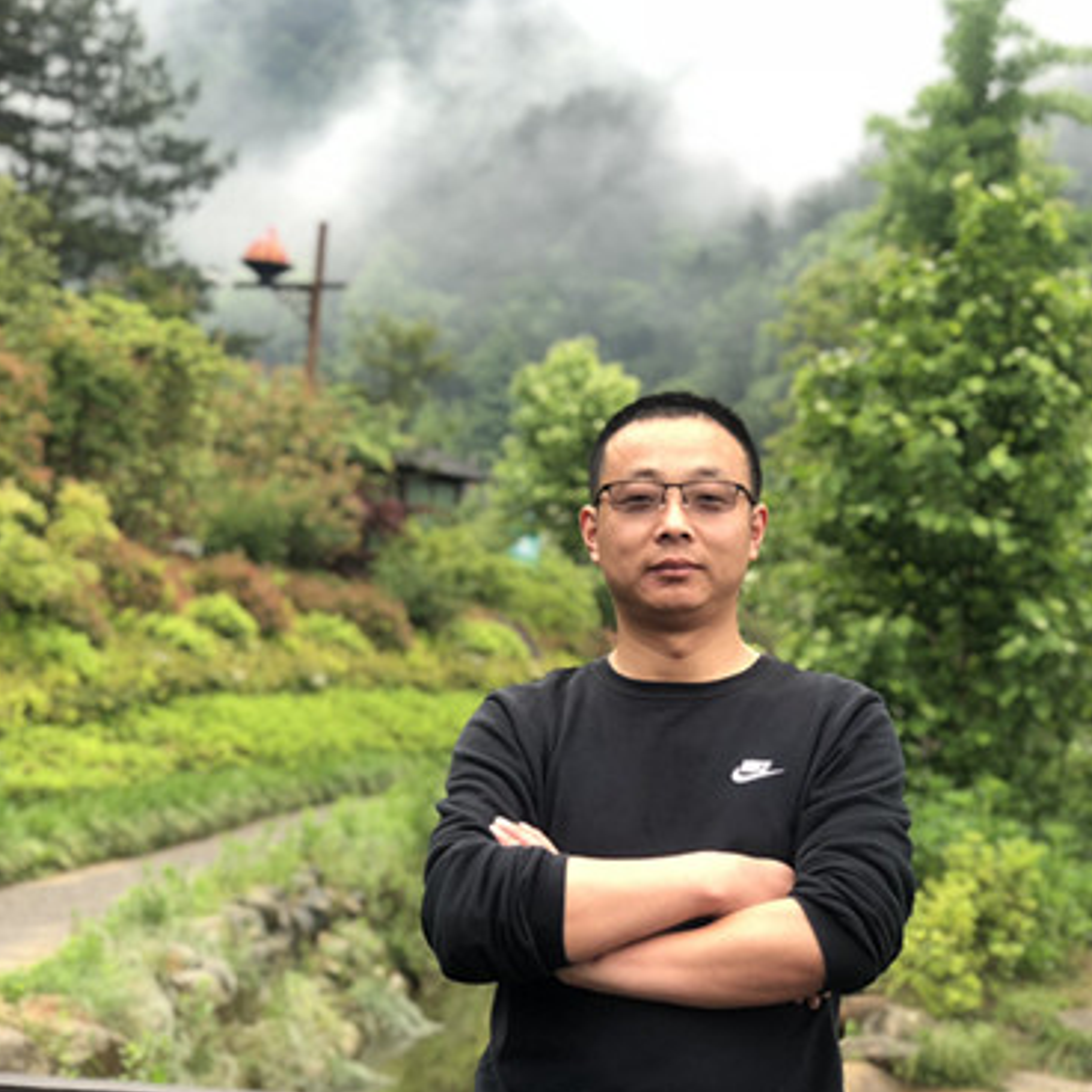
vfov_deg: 23.0
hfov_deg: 23.0
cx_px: 629
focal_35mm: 75
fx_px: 2677
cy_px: 611
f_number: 2.4
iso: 40
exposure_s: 1/50
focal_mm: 6
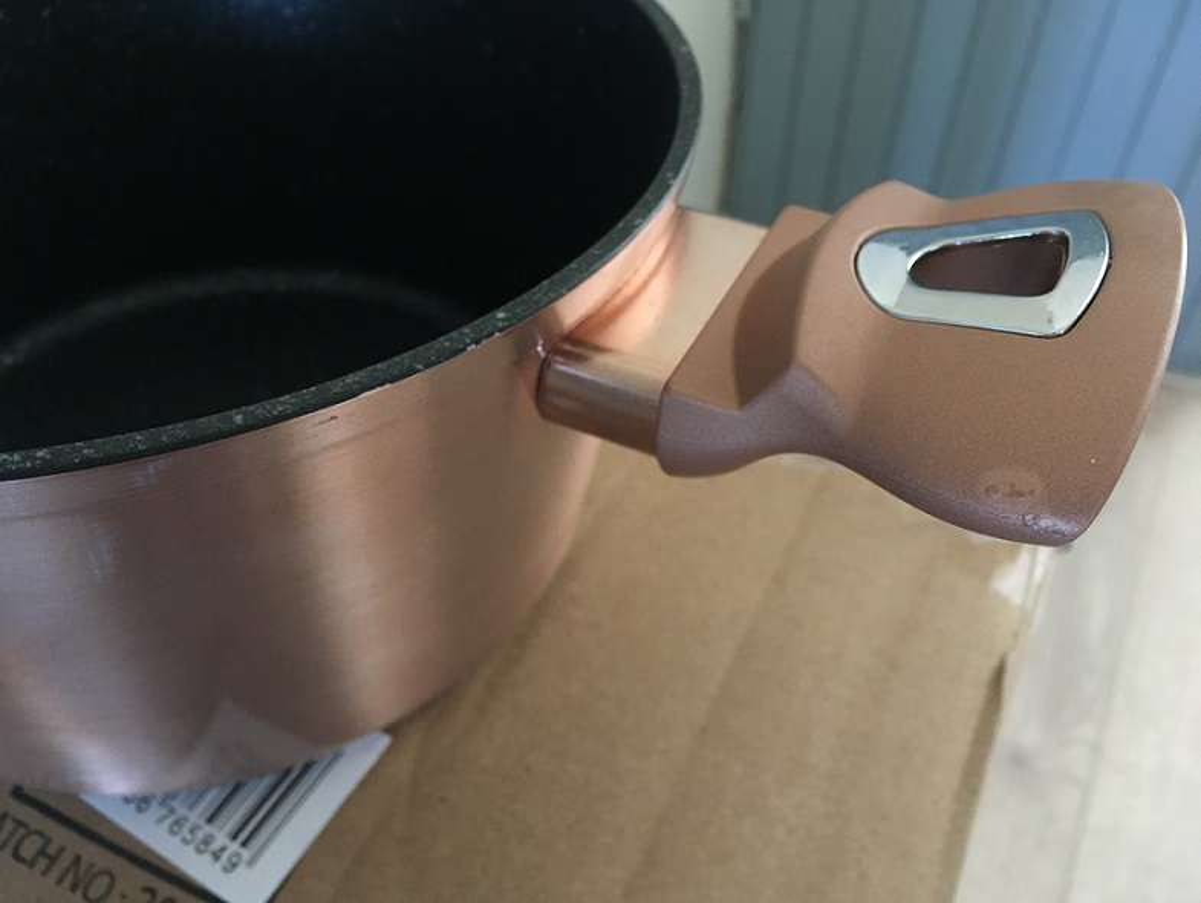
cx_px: 600
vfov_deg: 48.3
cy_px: 452
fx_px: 1007
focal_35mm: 29
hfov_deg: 61.6
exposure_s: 1/33
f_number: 2.2
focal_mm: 4.15
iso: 125
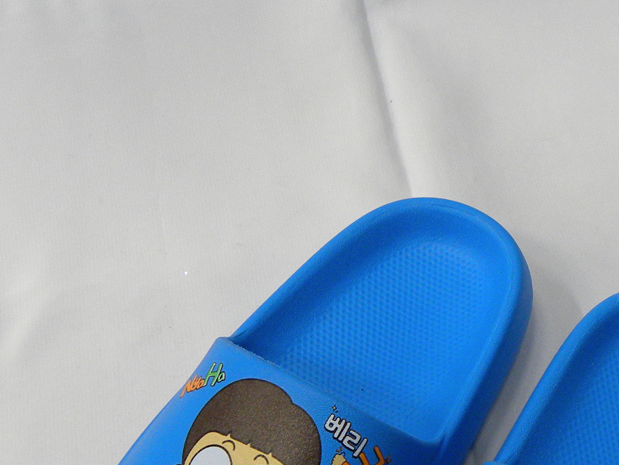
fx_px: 1091
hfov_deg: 31.0
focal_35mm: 61
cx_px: 484
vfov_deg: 22.8
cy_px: 498
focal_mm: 4.6
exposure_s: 1/68.7
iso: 181
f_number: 2.8
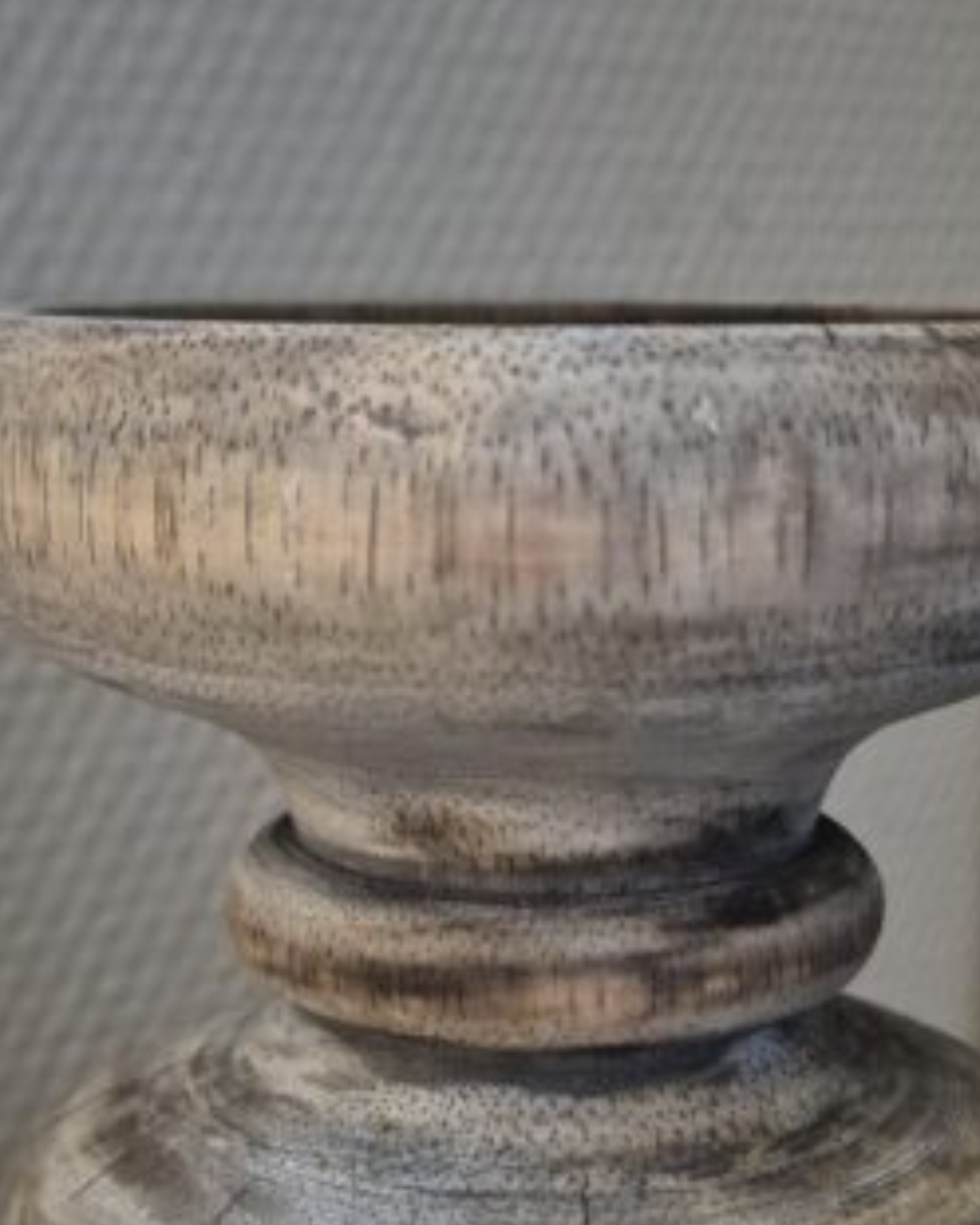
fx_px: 2103
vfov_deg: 32.1
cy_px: 858
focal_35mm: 58
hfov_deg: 26.2
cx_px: 609
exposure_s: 1/38
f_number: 1.8
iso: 1250
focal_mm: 5.4
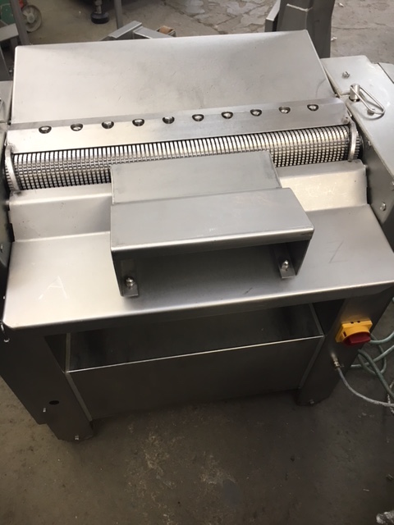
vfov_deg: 61.7
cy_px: 262
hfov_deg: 48.2
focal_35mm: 29
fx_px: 440
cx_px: 197
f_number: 2.2
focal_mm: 4.15
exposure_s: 1/33
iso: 80
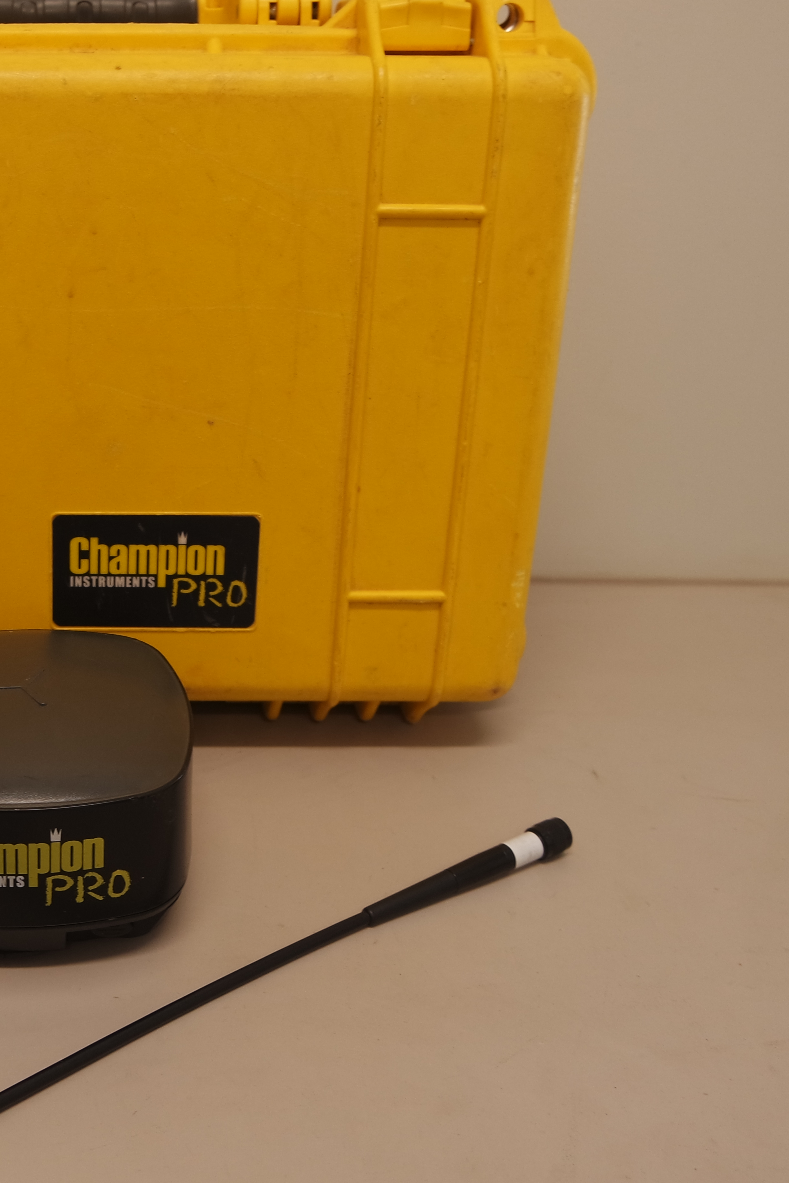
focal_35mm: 40
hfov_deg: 31.8
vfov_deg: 48.5
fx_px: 1315
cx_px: 83
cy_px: 598
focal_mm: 16
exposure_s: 1/30
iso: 200
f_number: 3.5
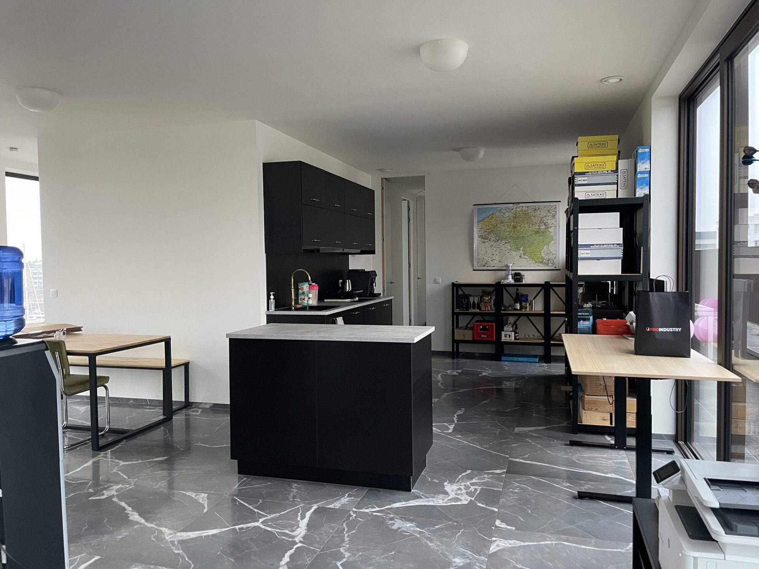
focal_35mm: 26
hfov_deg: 67.3
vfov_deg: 53.1
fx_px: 570
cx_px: 380
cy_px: 284
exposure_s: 1/60
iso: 320
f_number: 1.6
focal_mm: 4.2
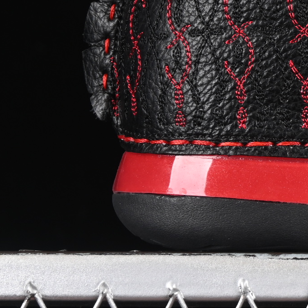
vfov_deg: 6.7
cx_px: 583
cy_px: -5
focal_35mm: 260
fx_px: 2617
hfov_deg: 6.6
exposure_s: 1/60
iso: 160
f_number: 6.3
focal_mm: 50
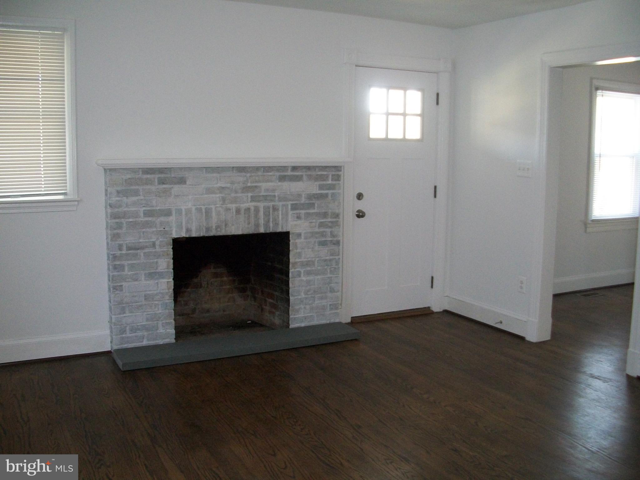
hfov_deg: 52.6
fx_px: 647
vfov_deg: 40.7
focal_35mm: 35
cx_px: 320
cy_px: 240
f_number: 3.1
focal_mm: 6.3
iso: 320
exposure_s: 1/30
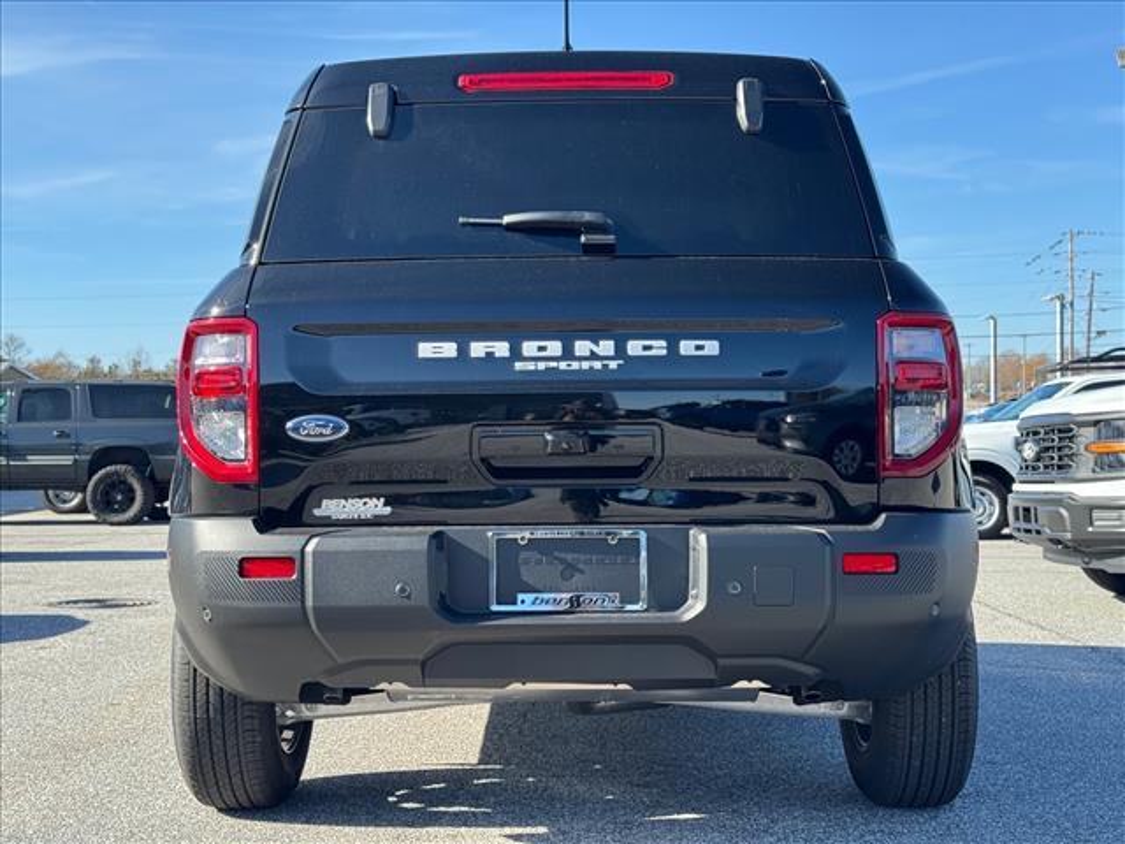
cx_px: 562
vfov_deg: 30.3
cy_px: 422
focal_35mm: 48
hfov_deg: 39.7
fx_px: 1560
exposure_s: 1/1263
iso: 64
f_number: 1.78
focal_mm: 6.76
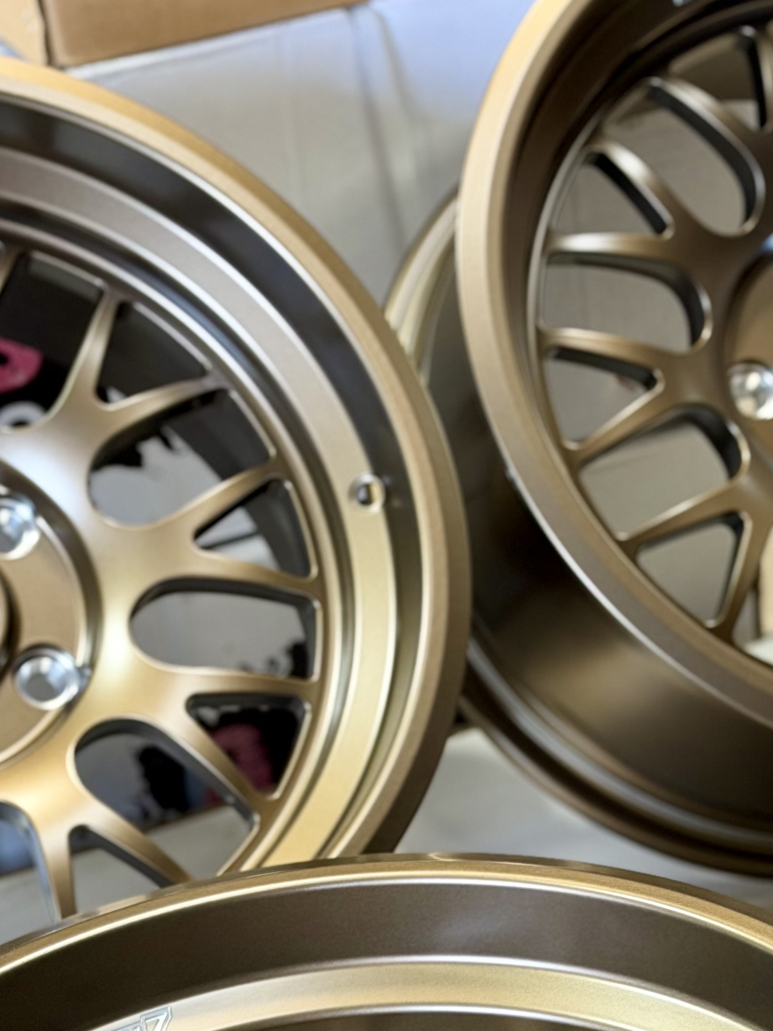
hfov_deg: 14.6
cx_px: 510
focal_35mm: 101
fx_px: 3007
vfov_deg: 19.3
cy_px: 802
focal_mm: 6.76
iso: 200
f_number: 1.78
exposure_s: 1/60
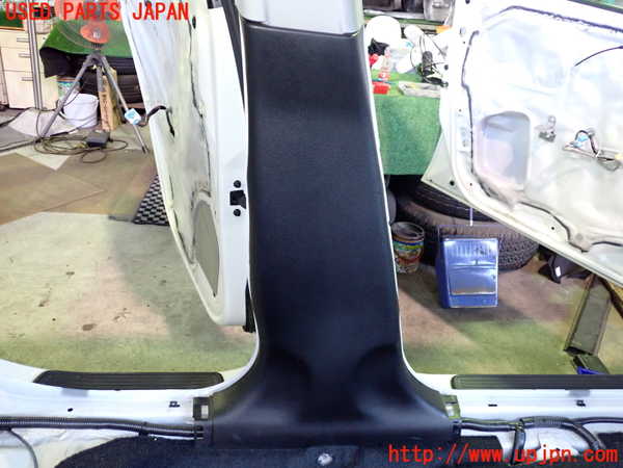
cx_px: 312
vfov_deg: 46.8
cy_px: 234
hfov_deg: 60.0
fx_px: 540
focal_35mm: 30
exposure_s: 1/30
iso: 800
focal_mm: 5.4
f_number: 2.3
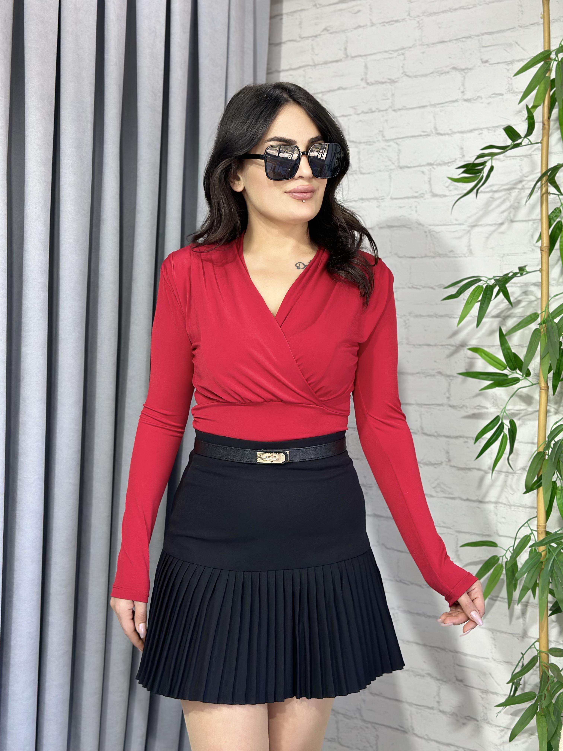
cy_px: 376
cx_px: 282
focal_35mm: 48
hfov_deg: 30.3
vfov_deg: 39.7
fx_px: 1041
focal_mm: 6.86
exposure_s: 1/100
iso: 125
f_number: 1.78
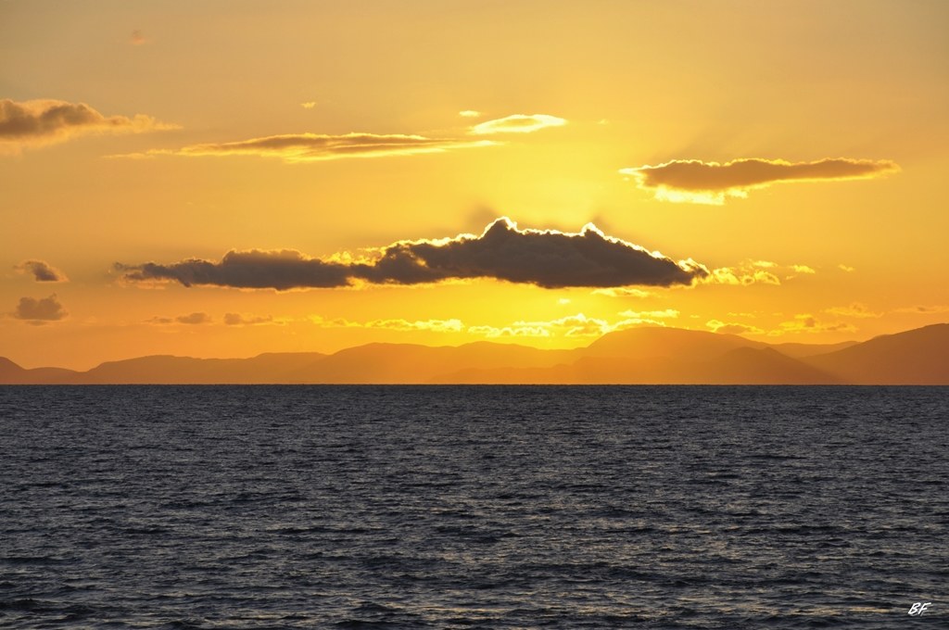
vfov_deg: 7.9
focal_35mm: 174
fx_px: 4581
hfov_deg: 11.8
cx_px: 474
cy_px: 315
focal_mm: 116
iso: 200
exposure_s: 1/400
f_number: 10
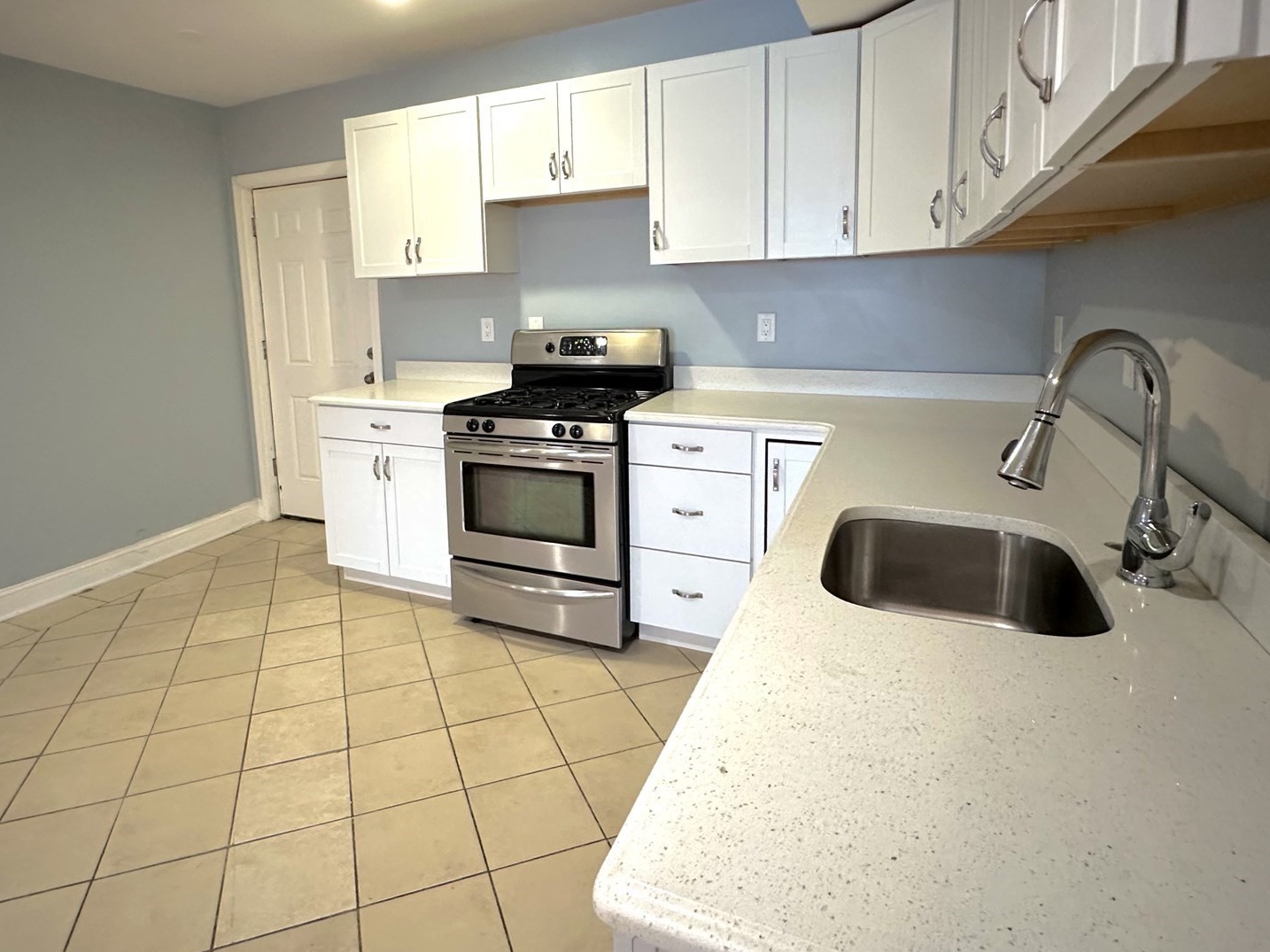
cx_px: 555
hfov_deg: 81.4
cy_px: 381
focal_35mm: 20
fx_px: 734
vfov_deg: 65.3
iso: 320
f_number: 2.2
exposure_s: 1/60
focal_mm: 2.22
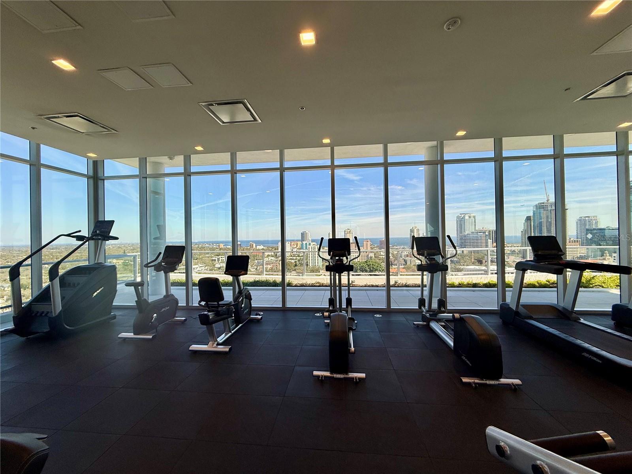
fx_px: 256
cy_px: 237
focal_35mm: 14
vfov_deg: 85.7
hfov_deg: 102.1
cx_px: 316
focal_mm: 2.22
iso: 50
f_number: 2.2
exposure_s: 1/433
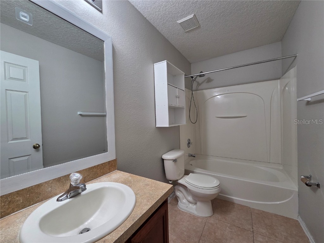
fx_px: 122
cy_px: 122
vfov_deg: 89.9
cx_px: 162
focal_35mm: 13
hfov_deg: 106.2
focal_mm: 2.2
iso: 160
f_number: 2.2
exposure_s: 1/120
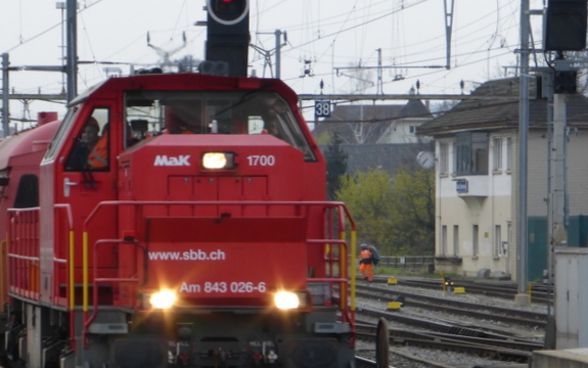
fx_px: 3752
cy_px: 236
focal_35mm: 234
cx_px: 201
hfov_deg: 9.0
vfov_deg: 5.6
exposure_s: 1/80
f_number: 5.3
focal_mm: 20.6
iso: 125
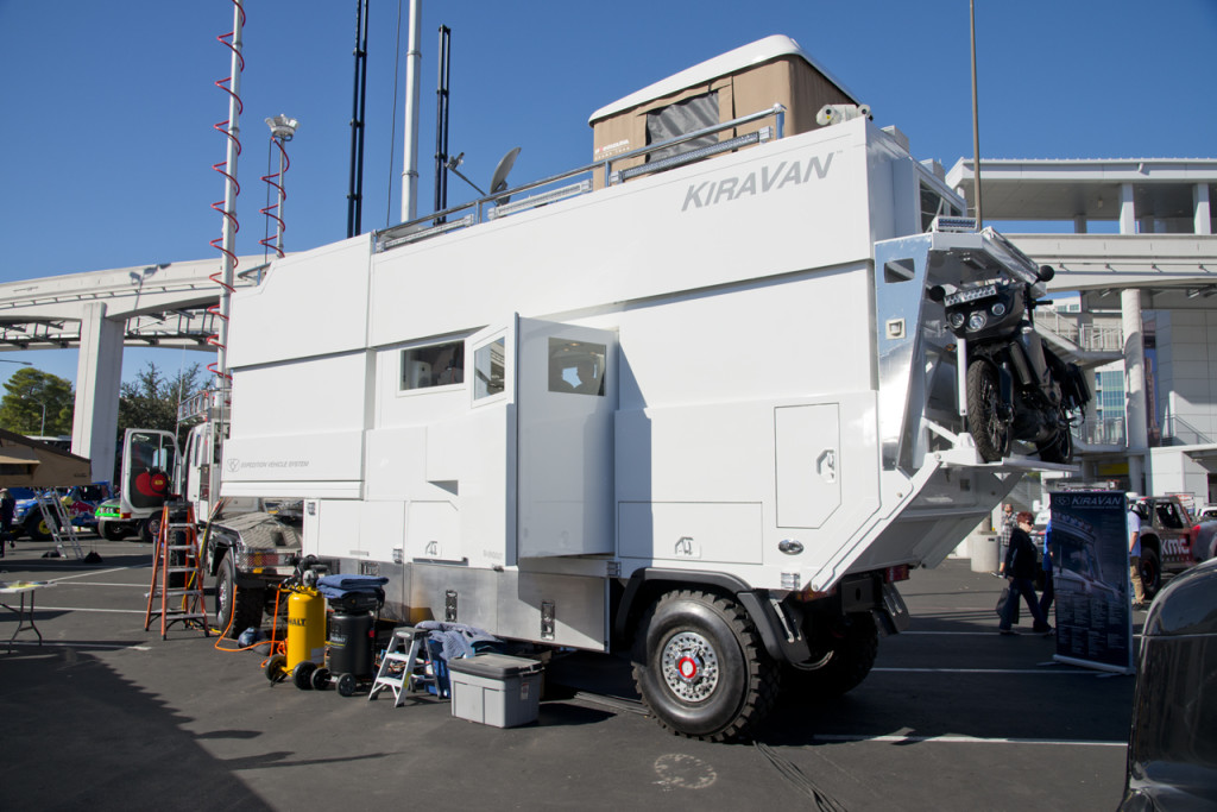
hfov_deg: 73.7
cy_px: 406
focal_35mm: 24
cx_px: 608
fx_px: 811
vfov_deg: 53.1
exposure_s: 1/800
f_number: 8
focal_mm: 24
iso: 200
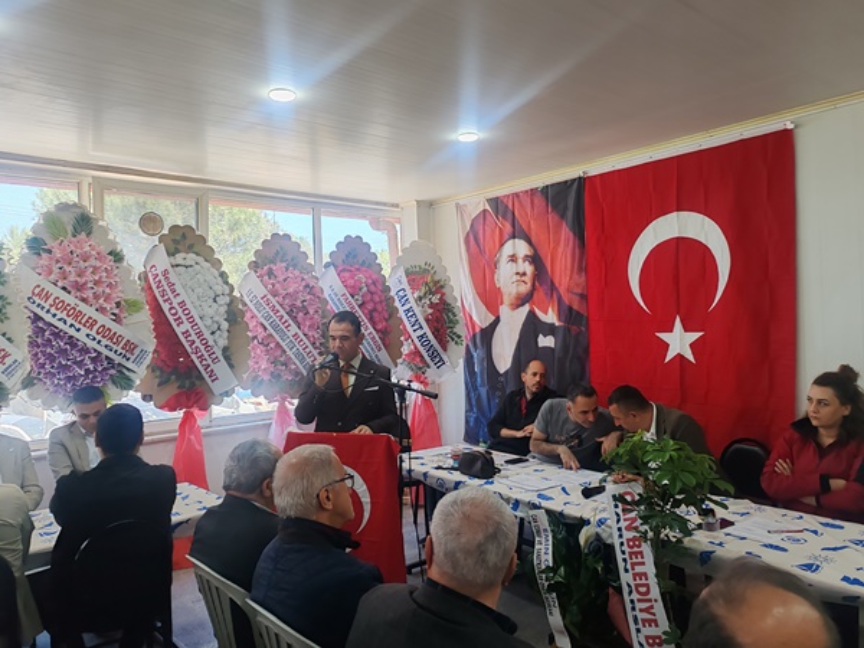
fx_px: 674
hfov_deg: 65.3
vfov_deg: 51.4
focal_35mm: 27
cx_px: 432
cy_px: 324
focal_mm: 6.12
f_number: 1.9
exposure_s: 1/100
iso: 400
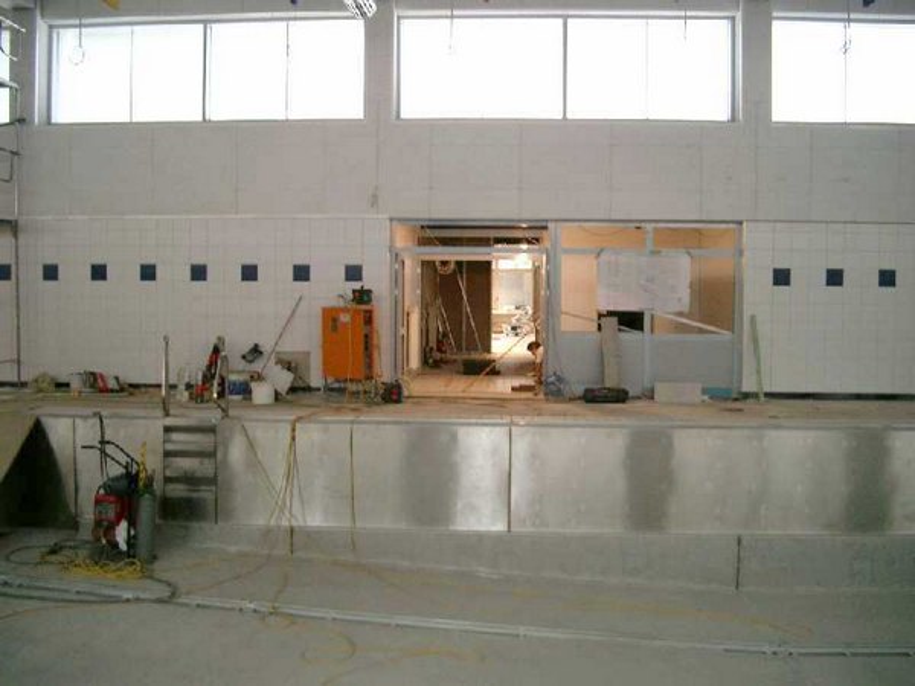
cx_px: 458
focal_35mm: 37
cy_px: 343
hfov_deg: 50.1
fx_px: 978
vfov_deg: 38.7
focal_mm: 7.6
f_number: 2.6
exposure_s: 1/20
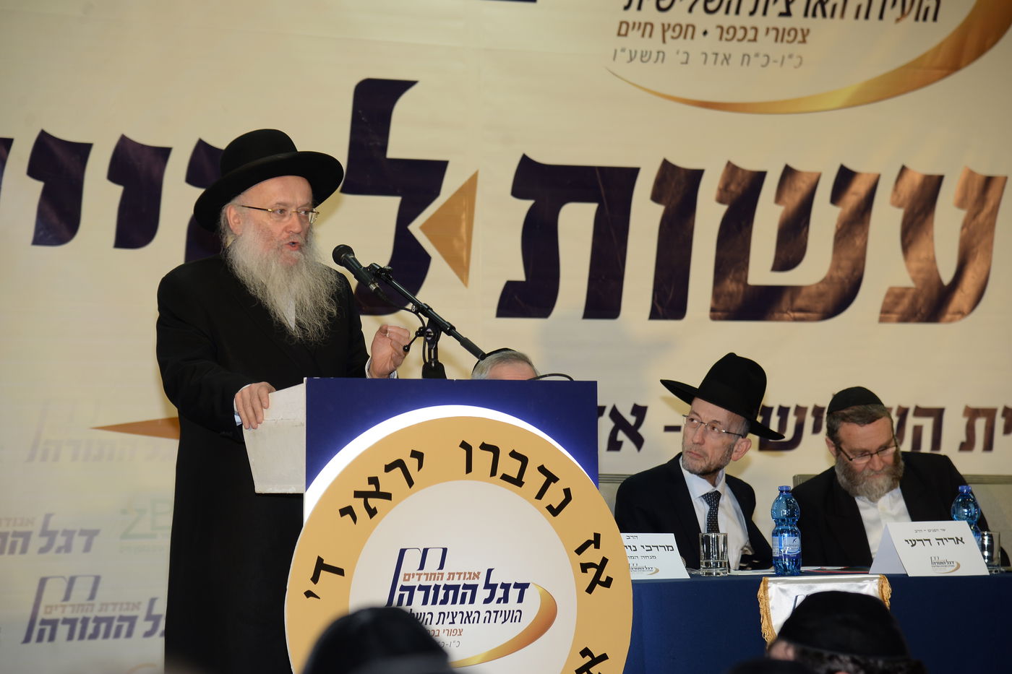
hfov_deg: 17.1
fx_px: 3373
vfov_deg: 11.4
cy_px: 337
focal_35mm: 120
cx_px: 506
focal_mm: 120
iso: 400
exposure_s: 1/60
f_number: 5
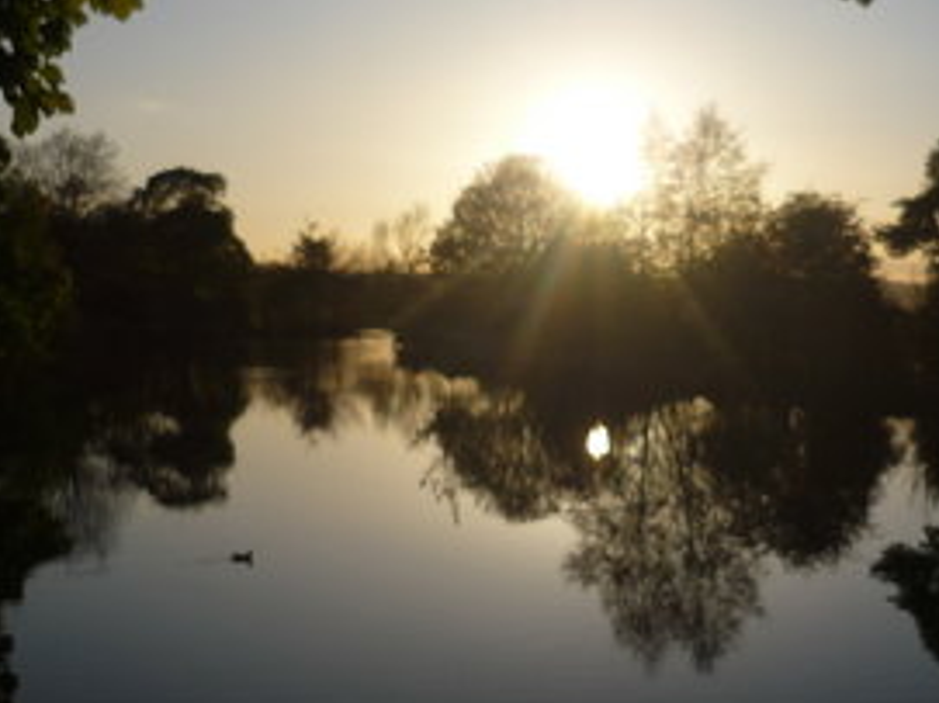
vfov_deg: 25.6
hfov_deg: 33.6
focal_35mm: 57
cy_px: 358
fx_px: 1546
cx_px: 586
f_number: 8
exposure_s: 1/500
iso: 100
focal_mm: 5.5
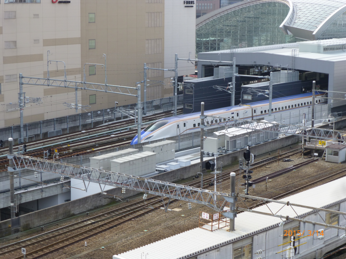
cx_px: 173
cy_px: 130
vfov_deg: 19.6
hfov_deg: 26.0
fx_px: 750
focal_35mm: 75
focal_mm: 13.3
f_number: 5
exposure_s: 1/200
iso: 100
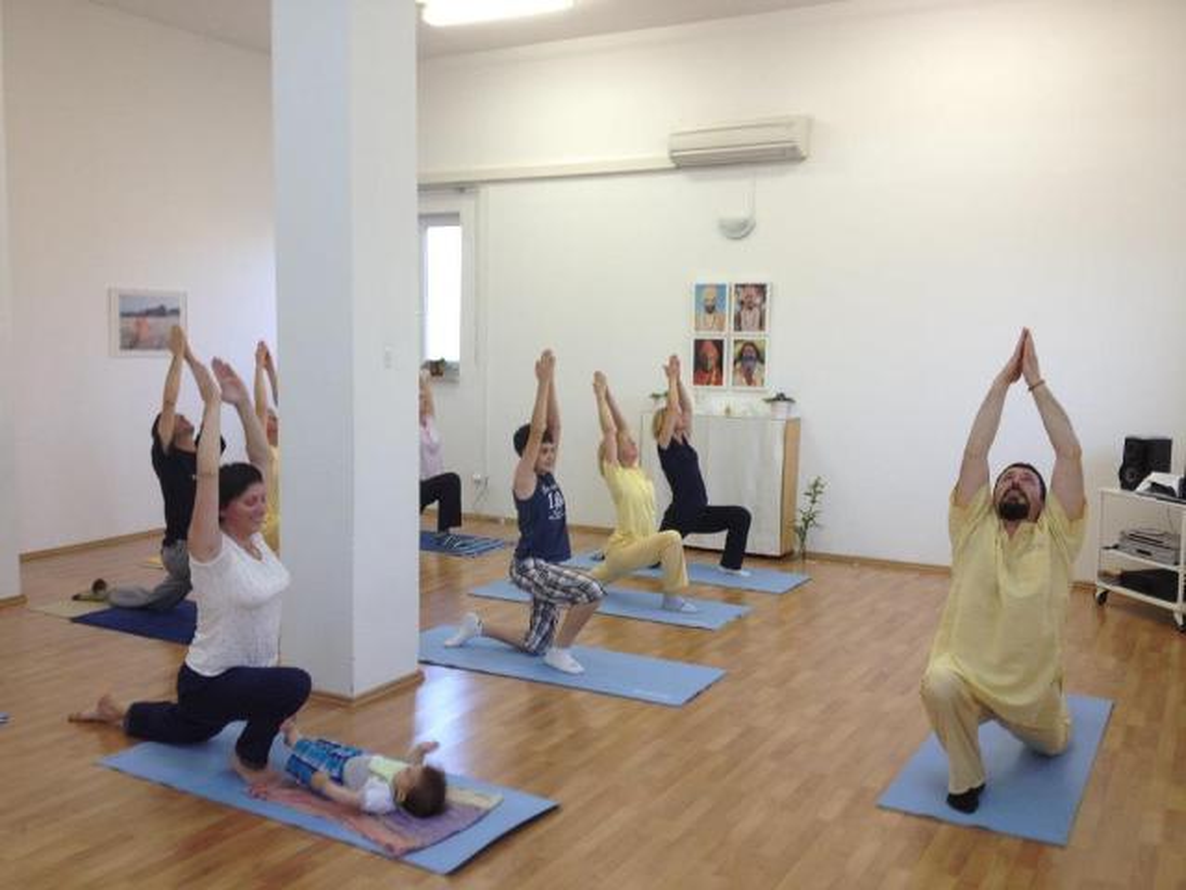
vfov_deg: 40.7
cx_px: 593
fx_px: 1199
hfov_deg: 52.6
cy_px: 445
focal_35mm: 35
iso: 50
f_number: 2.4
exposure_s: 1/33
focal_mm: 4.28
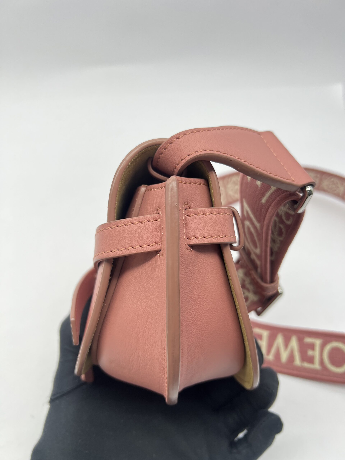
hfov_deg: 53.1
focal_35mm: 26
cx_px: 172
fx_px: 346
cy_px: 230
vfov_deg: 67.3
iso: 64
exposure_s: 1/100
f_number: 1.5
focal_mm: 5.7
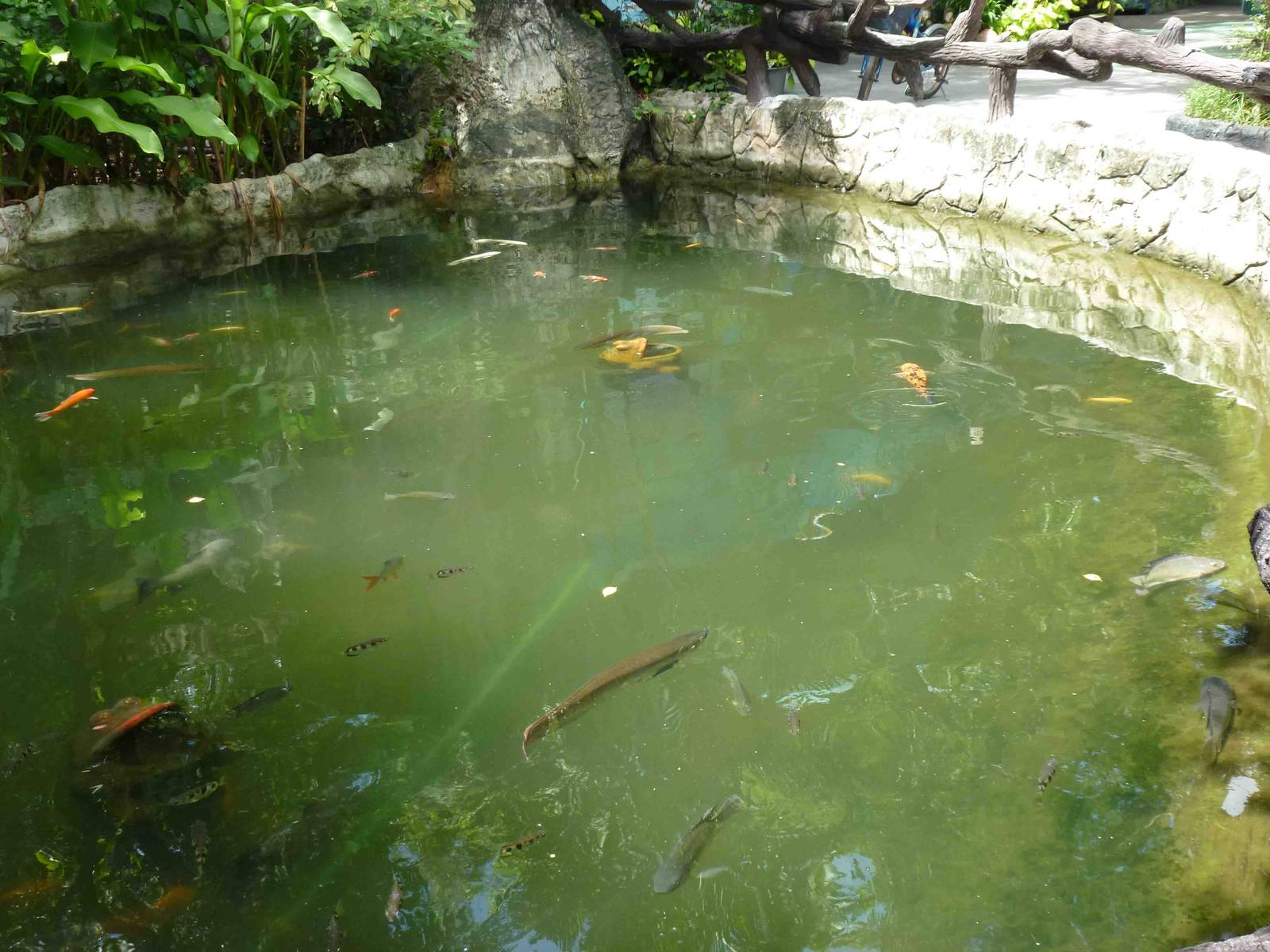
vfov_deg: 37.7
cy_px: 476
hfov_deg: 49.0
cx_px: 635
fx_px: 1394
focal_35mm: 38
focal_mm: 6.8
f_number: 3.8
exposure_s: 1/200
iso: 200
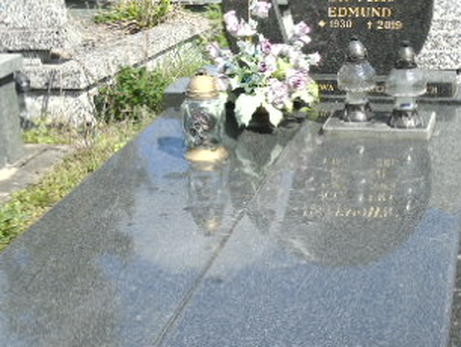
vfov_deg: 20.7
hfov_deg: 27.4
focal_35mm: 71
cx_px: 253
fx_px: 946
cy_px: 207
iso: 80
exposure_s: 1/640
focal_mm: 6.1
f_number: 3.8
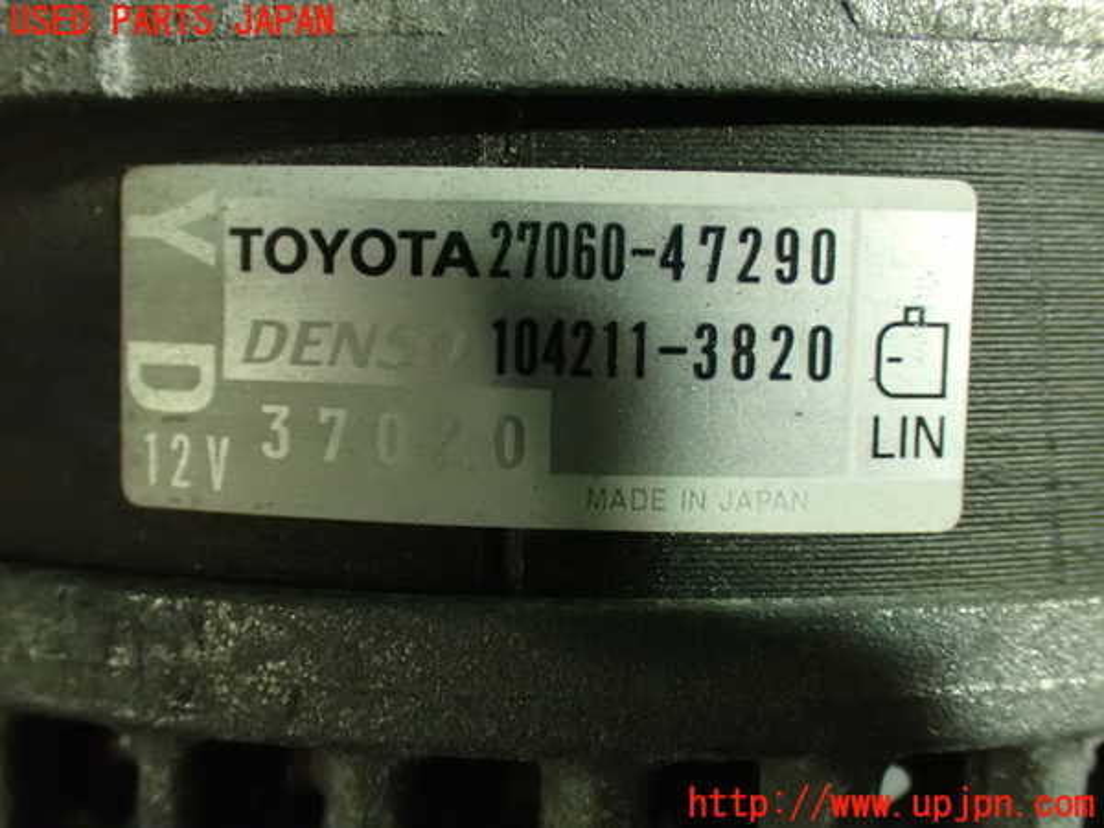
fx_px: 1499
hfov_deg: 40.4
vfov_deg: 30.9
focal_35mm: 47
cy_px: 414
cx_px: 552
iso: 1600
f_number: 3.1
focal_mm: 8.4
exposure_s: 1/40
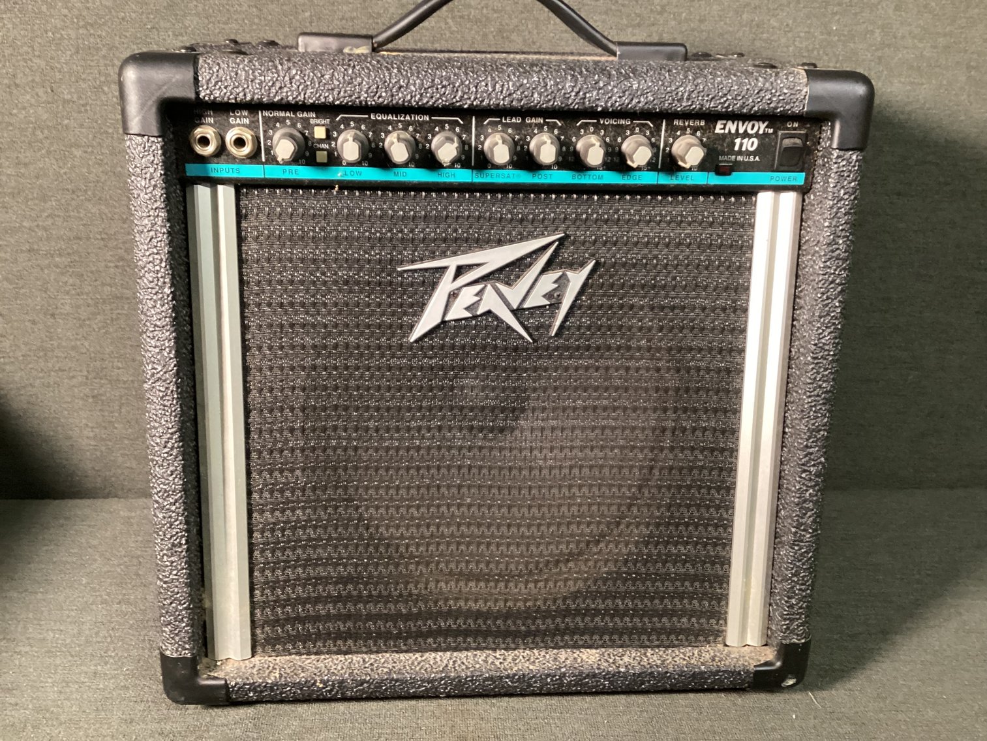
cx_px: 494
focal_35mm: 31
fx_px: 884
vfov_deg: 45.4
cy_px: 370
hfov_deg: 58.3
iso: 400
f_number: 2.4
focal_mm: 3.3
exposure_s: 1/30
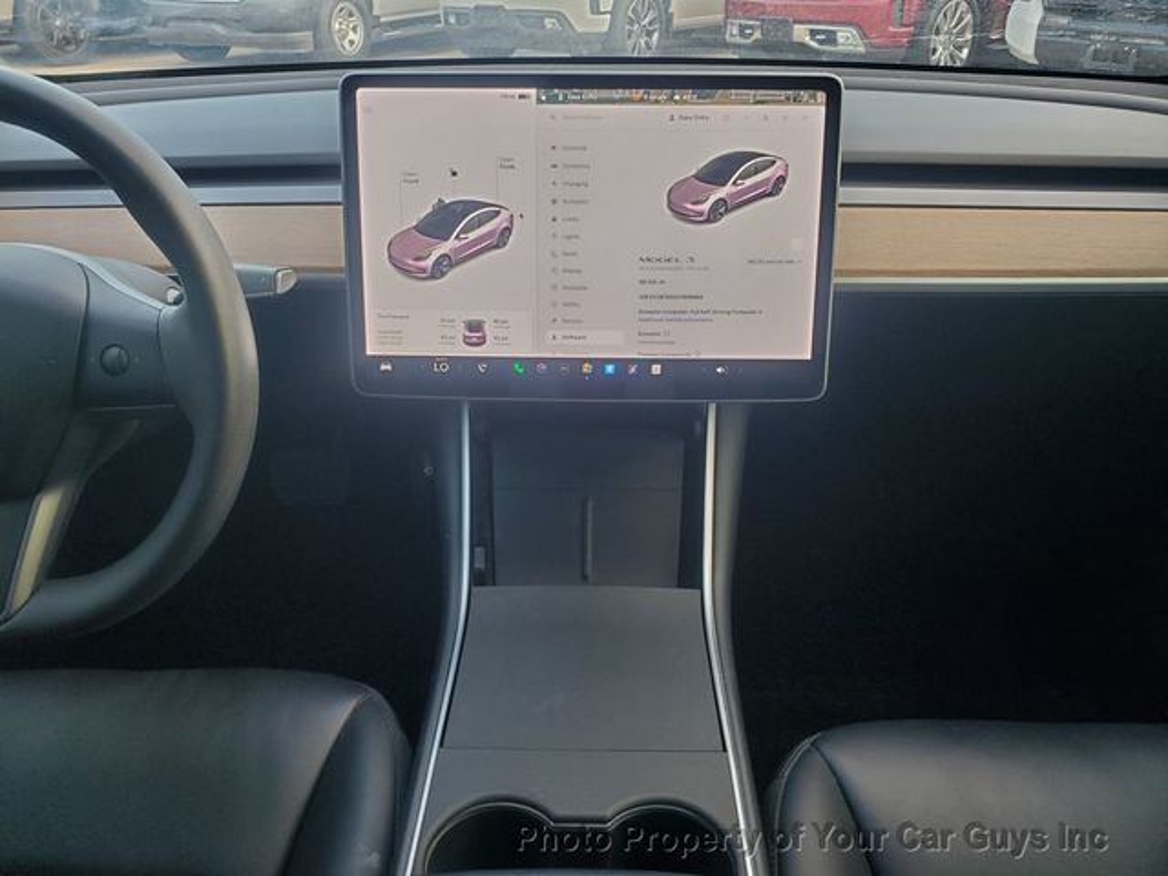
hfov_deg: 67.3
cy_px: 438
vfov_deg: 53.1
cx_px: 584
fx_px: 877
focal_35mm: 26
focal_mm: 4.3
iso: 125
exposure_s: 1/60
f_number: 2.4
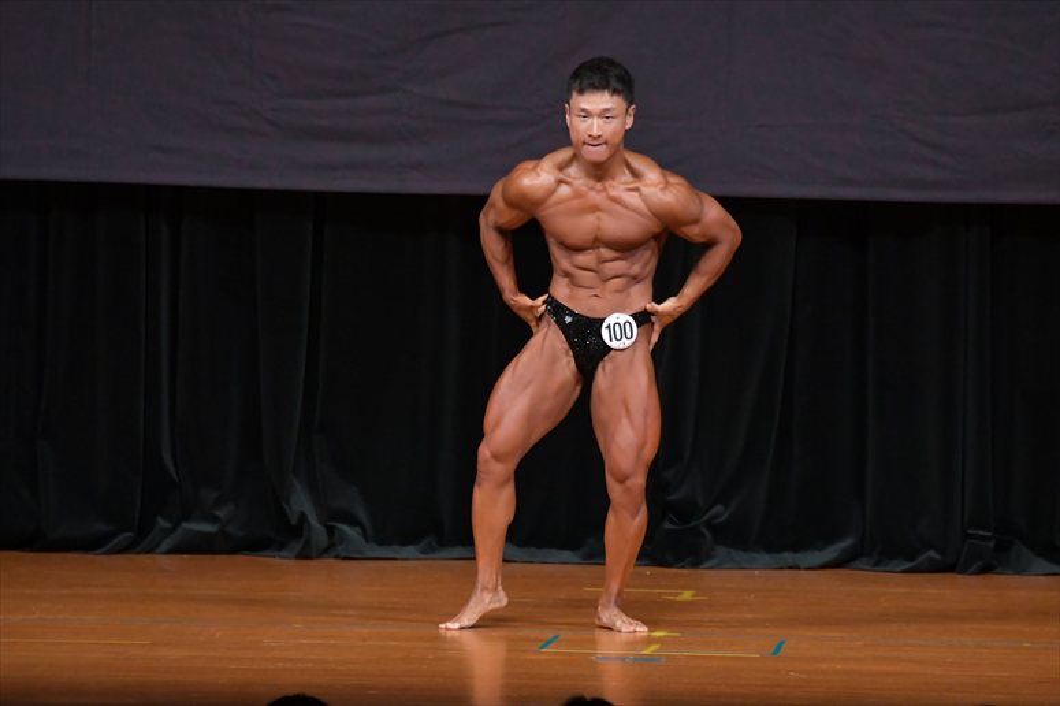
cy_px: 353
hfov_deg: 6.9
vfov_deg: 4.6
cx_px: 530
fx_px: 8829
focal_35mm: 300
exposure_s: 1/400
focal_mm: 200
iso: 4000
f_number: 5.6
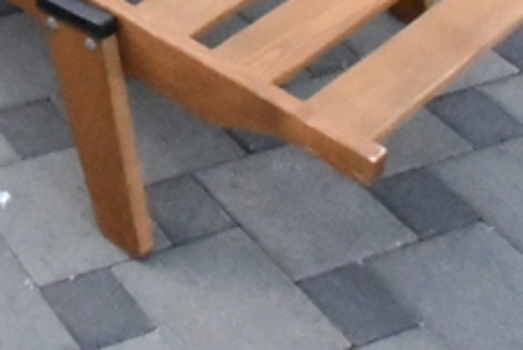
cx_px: -294
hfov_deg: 20.1
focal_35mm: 85
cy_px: -350
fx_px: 1236
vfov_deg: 13.7
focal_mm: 11
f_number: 18
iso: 16000
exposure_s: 1/1250
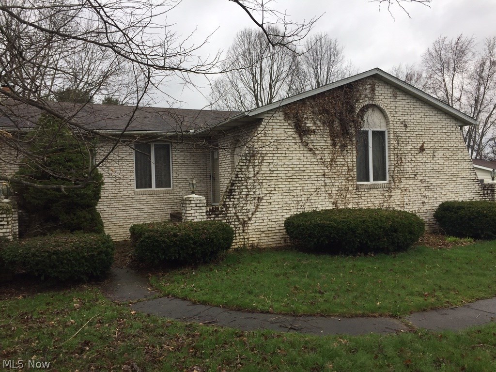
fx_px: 416
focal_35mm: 29
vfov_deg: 48.2
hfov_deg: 61.7
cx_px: 248
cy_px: 186
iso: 32
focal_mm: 4.15
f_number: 2.2
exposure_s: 1/295
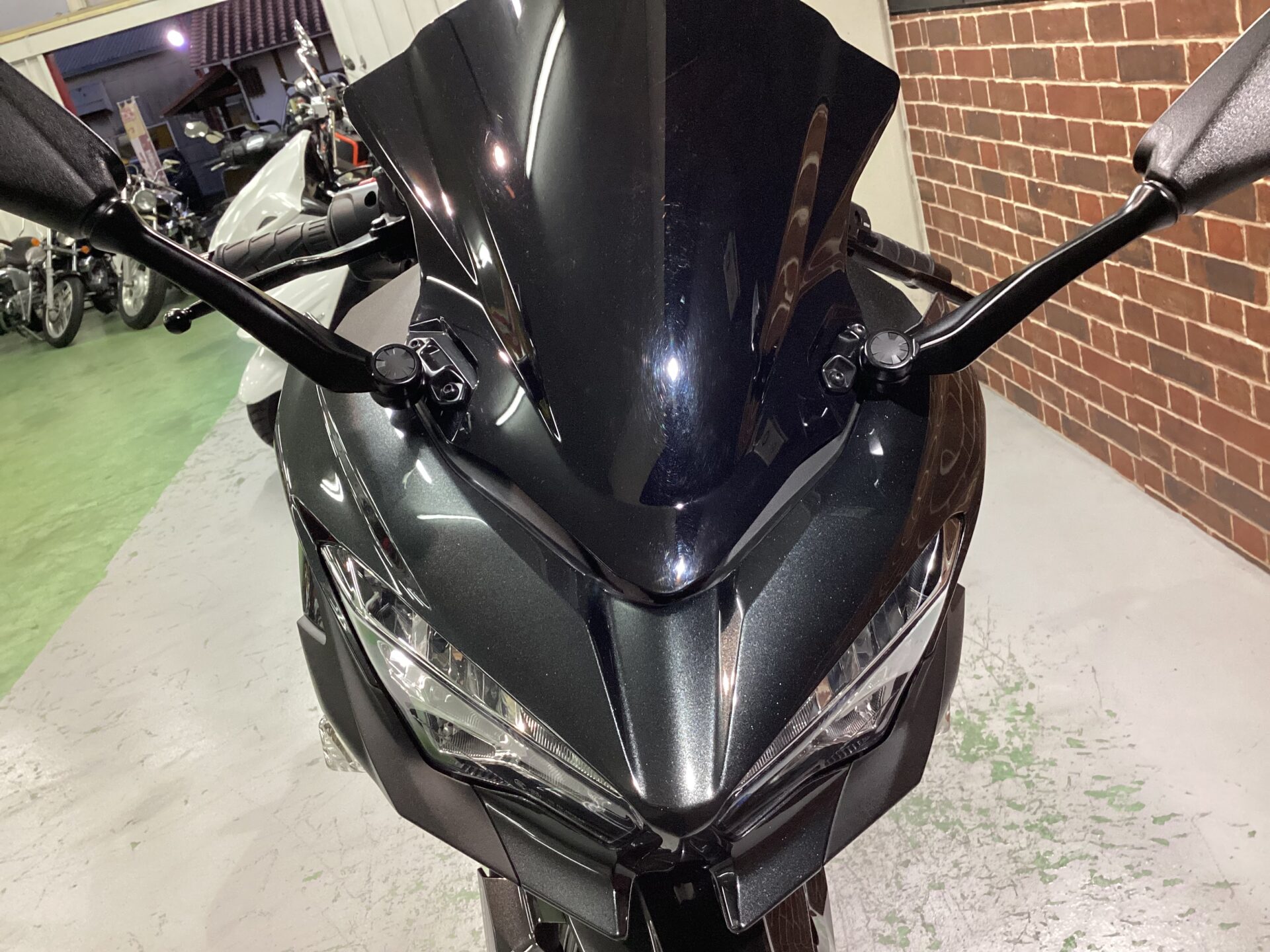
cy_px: 476
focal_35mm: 31
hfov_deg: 58.4
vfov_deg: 45.4
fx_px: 1137
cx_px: 635
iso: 320
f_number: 2.4
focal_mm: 3.3
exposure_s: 1/60
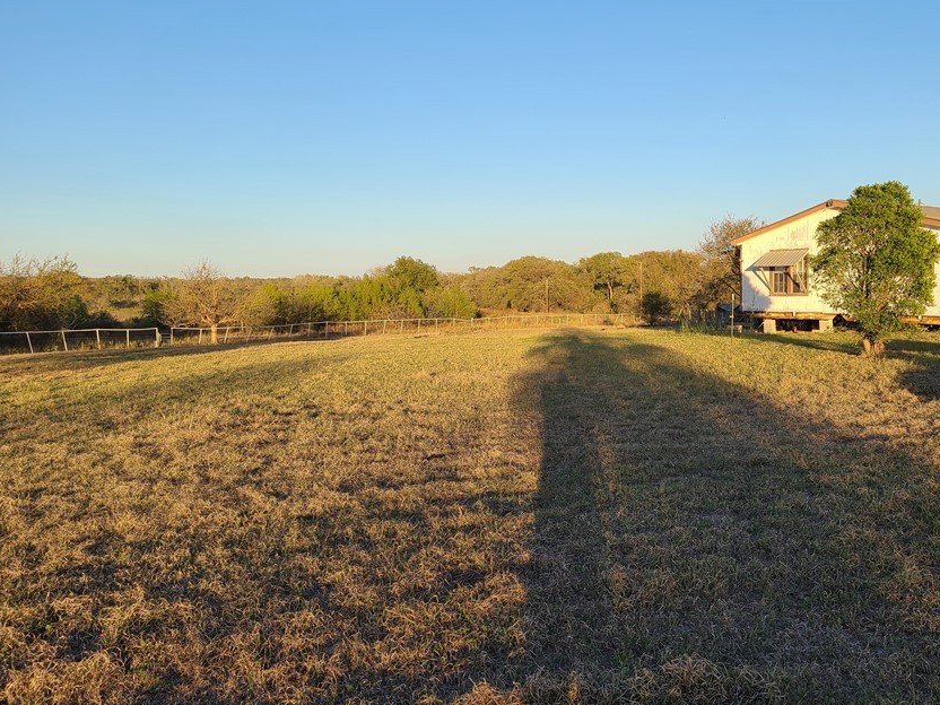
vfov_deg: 44.1
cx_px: 565
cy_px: 333
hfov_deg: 56.4
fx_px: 869
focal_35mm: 32
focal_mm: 5.4
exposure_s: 1/912
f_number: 1.8
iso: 40
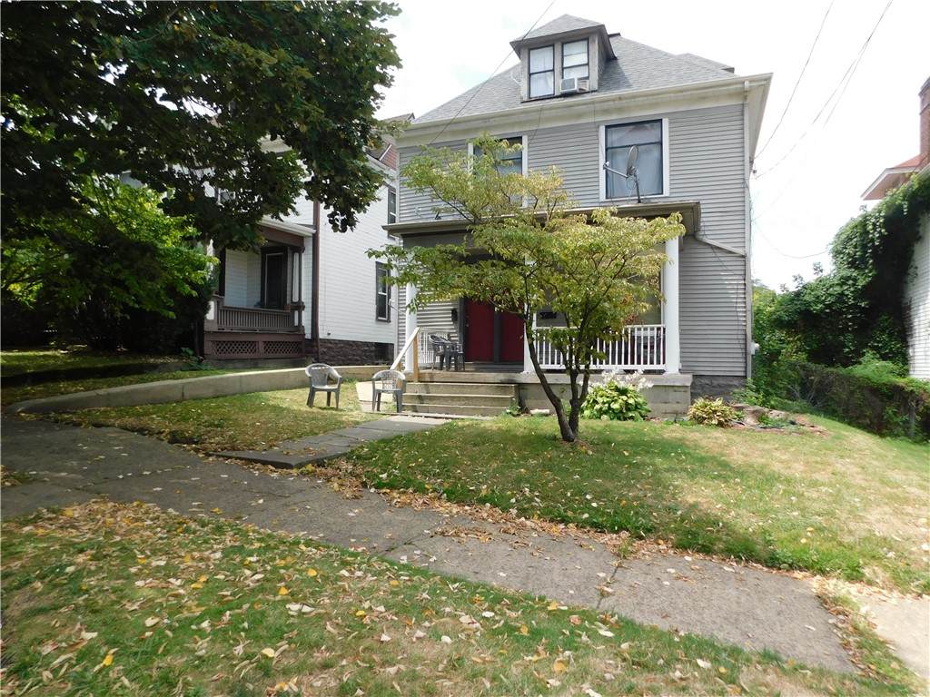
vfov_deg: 58.9
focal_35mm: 23
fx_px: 618
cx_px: 465
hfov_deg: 73.9
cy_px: 348
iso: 125
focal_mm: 4
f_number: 3
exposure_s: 1/800
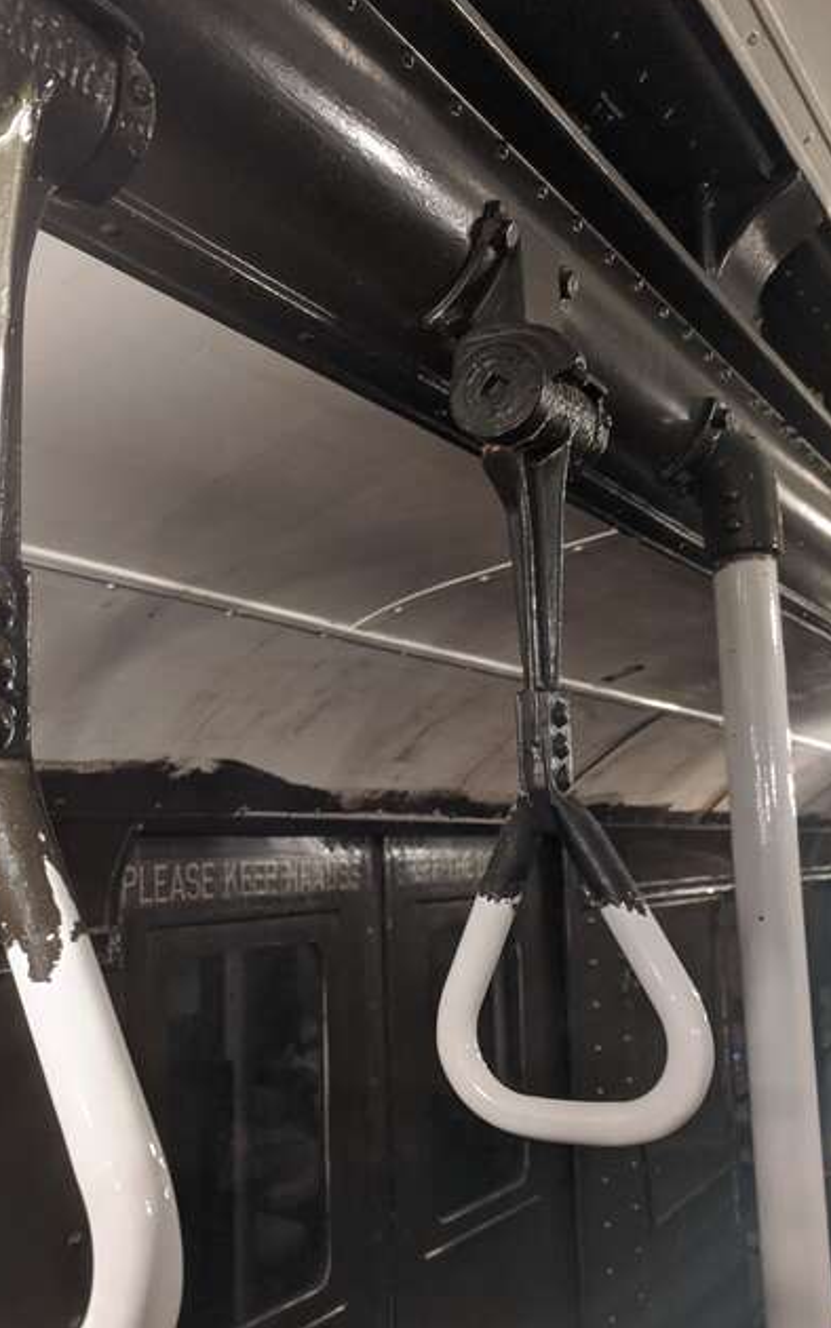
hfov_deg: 35.5
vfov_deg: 55.3
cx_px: 205
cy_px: 656
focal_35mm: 35
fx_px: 1268
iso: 357
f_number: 2
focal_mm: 4.67
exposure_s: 1/60
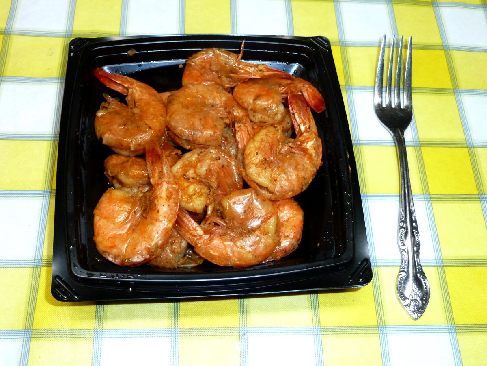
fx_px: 563
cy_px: 183
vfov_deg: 36.0
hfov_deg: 46.8
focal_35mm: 40
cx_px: 244
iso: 250
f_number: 3.6
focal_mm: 6.5
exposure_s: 1/30
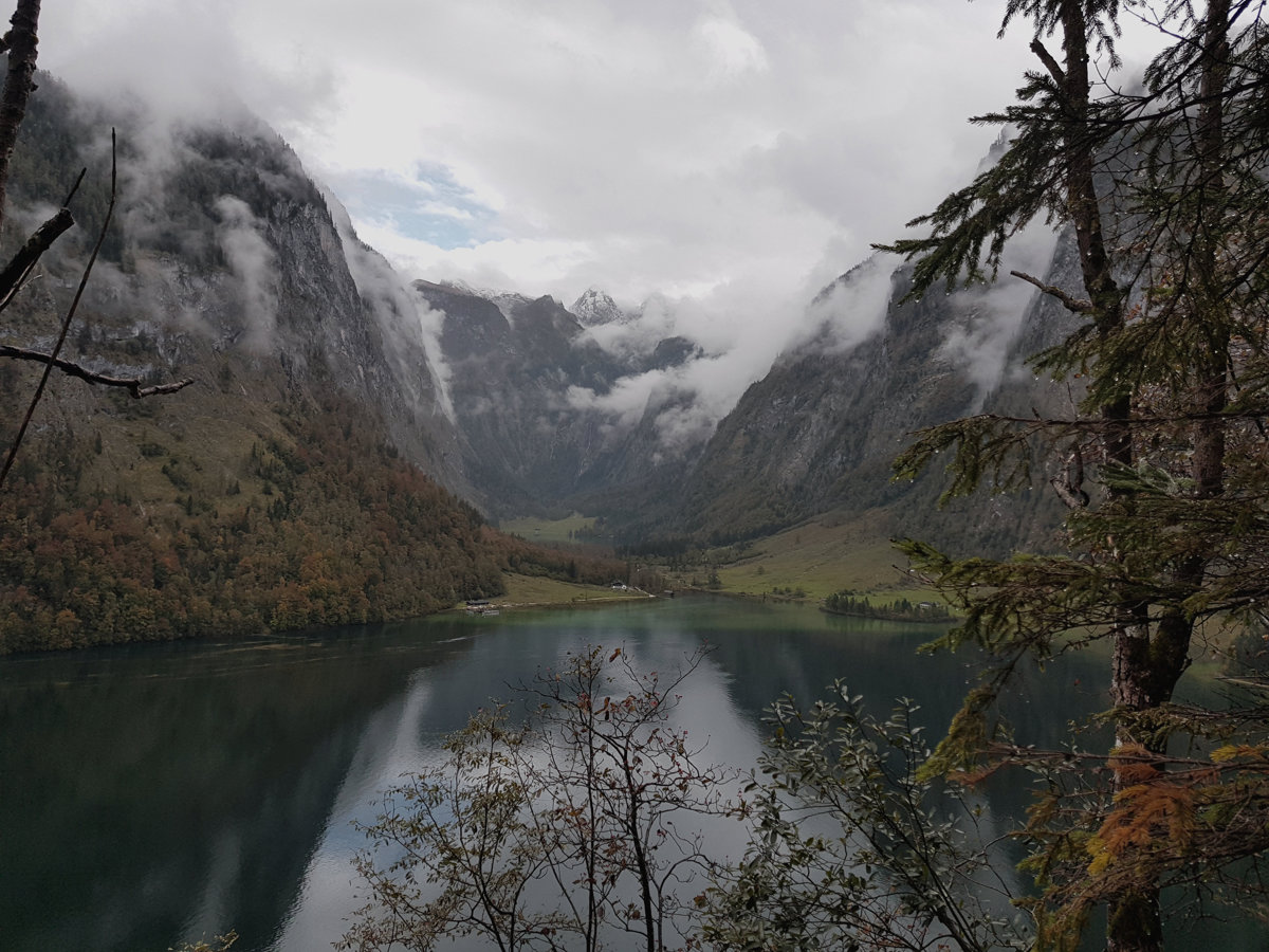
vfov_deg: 53.1
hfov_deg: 67.3
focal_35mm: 26
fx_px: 953
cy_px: 476
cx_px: 634
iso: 40
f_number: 1.7
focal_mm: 4.2
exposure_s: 1/1524
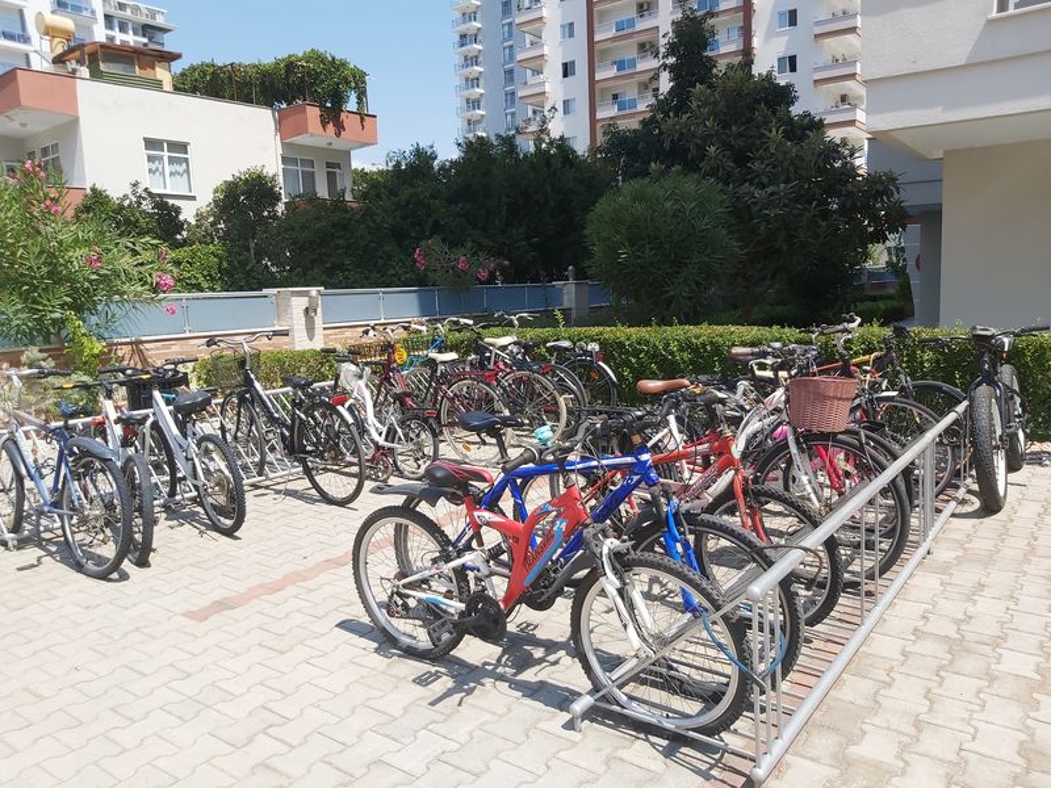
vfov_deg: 53.1
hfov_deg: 67.3
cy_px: 394
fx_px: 789
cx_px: 526
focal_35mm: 26
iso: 64
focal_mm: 3.92
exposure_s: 1/1959
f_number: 1.7
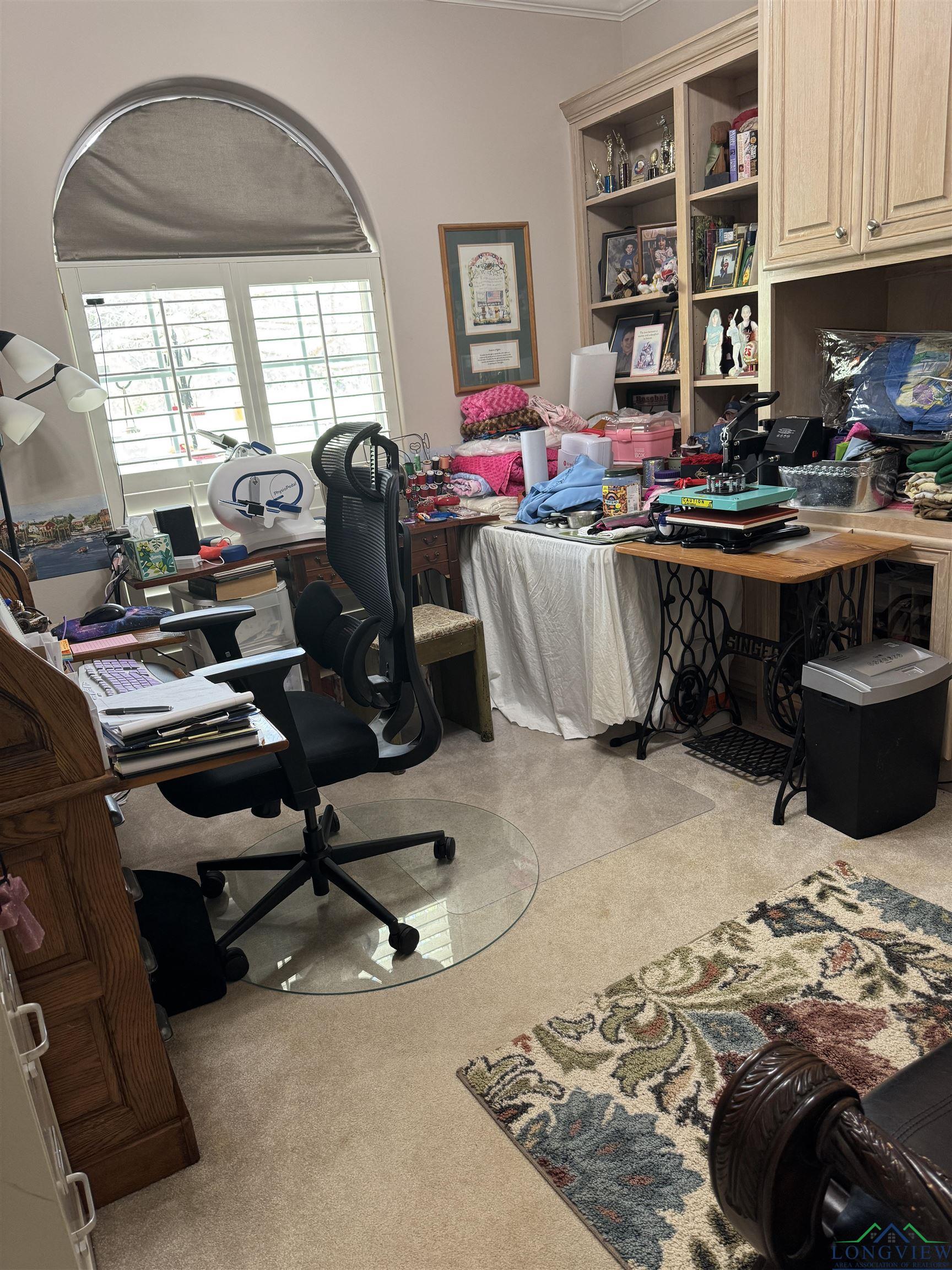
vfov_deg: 71.6
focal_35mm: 24
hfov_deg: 56.8
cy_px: 635
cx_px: 476
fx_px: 880
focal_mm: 6.76
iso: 250
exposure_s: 1/60
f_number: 1.78
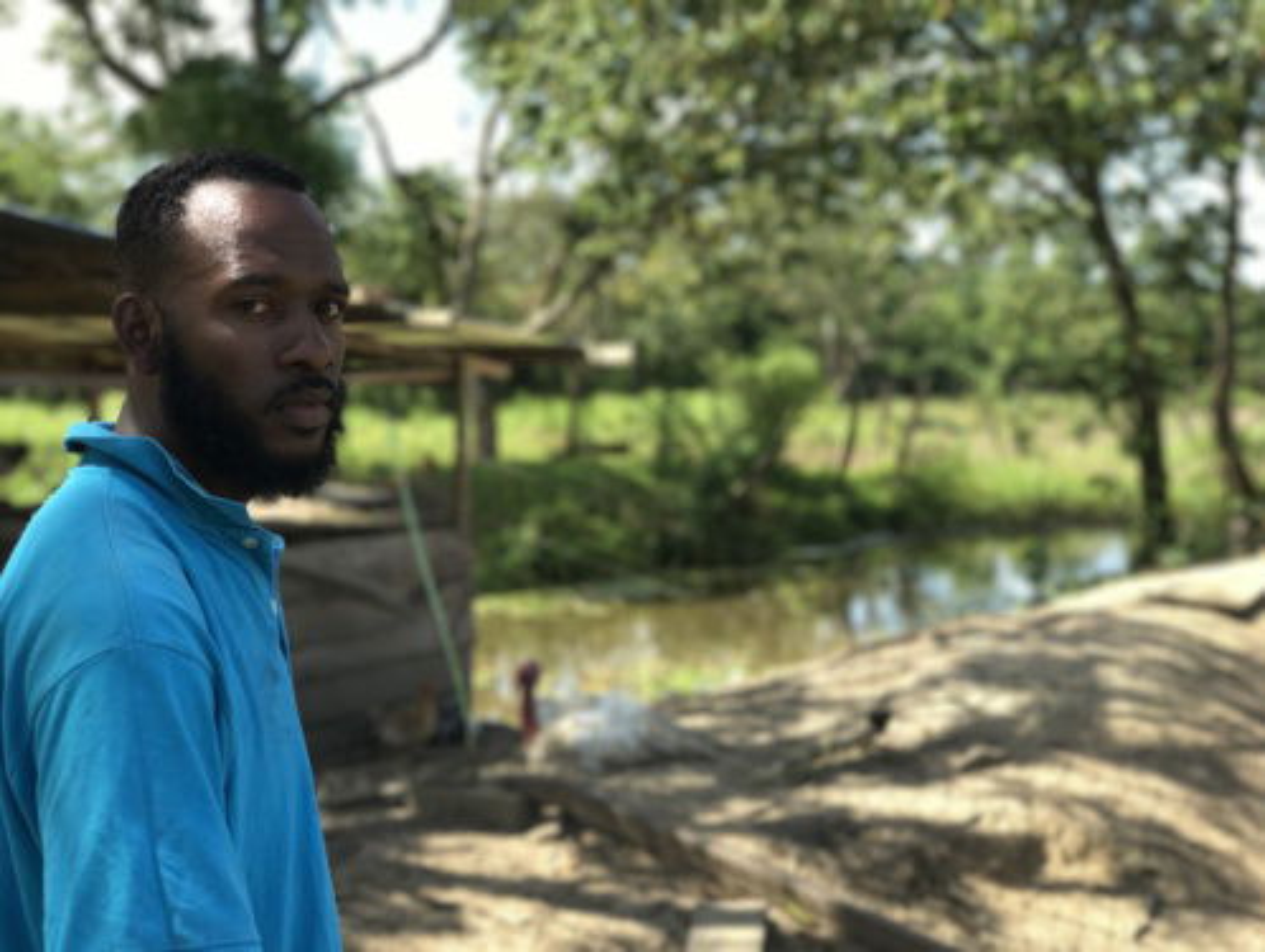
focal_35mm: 57
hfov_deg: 33.7
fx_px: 2086
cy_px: 476
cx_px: 632
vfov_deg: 25.7
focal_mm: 6.6
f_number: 2.8
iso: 20
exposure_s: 1/208
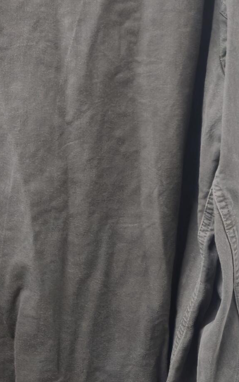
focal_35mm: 85
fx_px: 886
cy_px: 133
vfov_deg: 24.3
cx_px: 25
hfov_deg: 15.2
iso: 800
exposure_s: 1/20
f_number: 1.95
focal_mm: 5.52
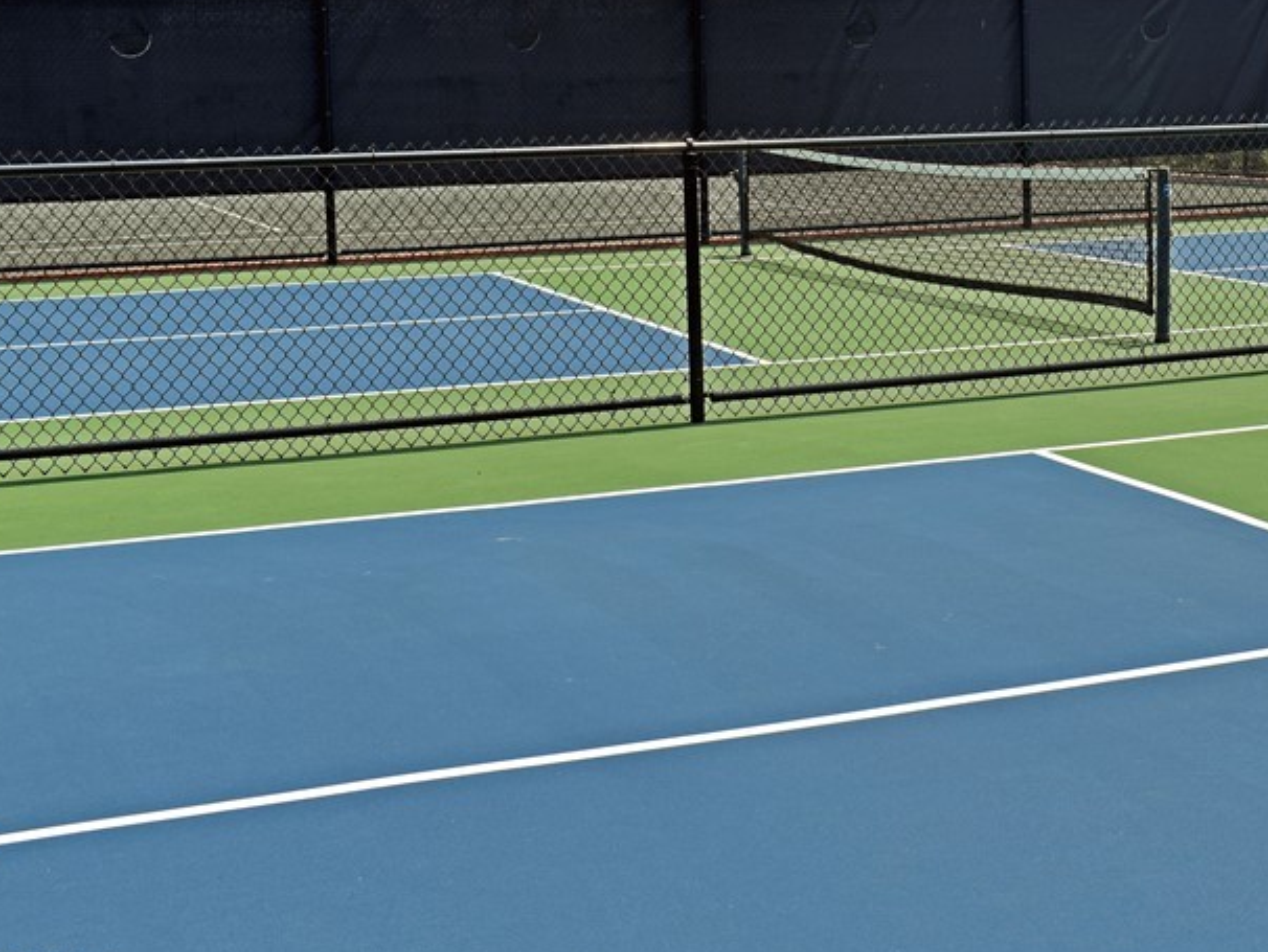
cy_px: 262
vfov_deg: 23.5
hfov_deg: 30.2
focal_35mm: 62
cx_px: 1071
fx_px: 2272
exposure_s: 1/250
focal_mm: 24
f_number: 8
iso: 110
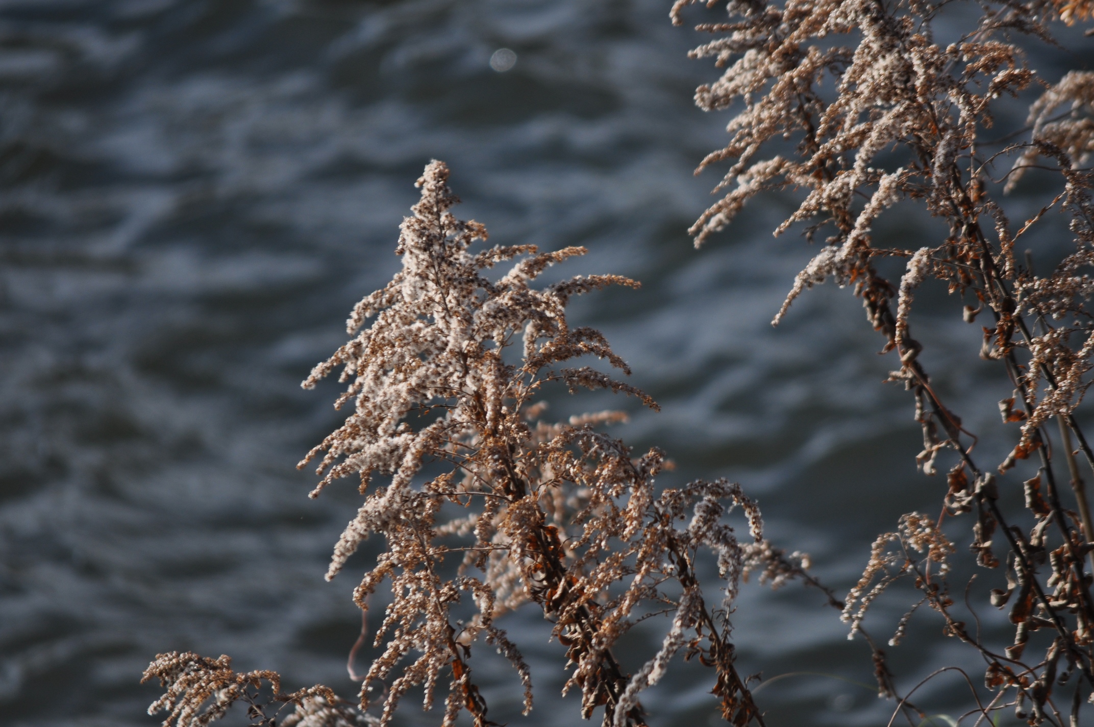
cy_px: 364
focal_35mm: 300
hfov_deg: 6.9
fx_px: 9106
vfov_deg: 4.6
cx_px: 547
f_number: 5.6
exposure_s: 1/500
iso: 200
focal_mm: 200
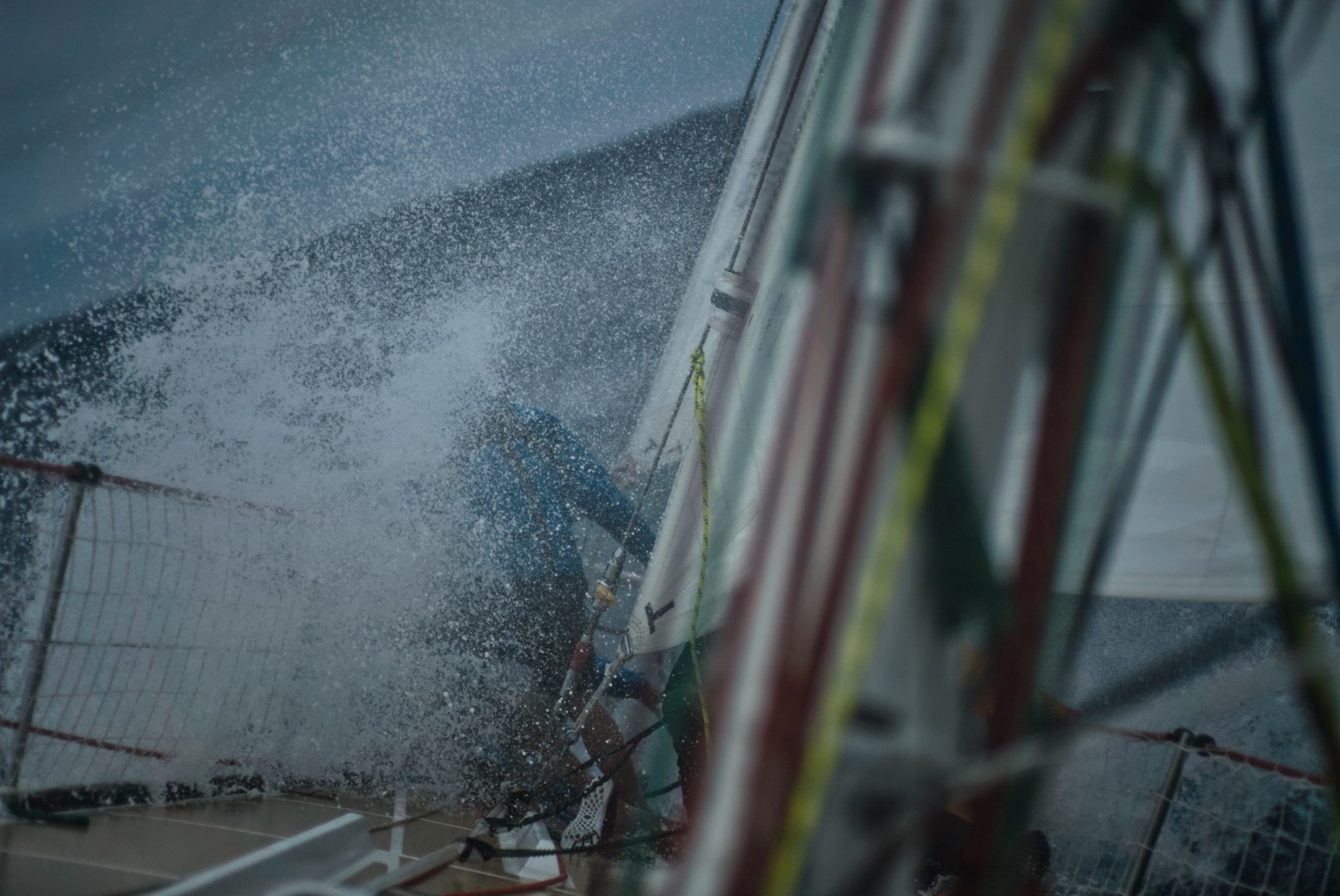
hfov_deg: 23.9
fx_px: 3167
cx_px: 670
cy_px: 448
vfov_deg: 16.1
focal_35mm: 85
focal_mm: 85
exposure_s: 1/8000
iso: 100
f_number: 1.4
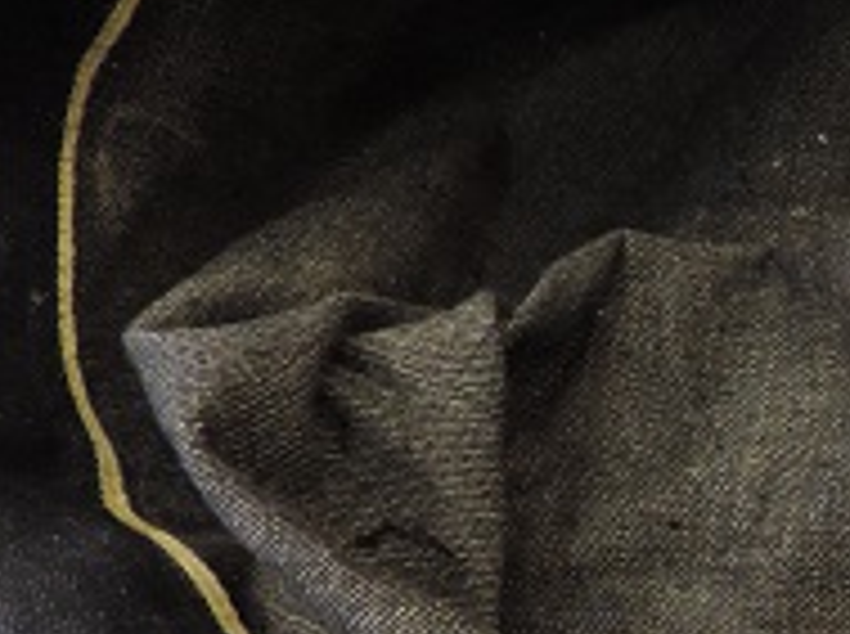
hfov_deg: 23.8
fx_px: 1716
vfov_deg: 20.9
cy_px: 418
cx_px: 1160
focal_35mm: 70
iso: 640
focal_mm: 4.3
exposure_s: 1/8
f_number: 3
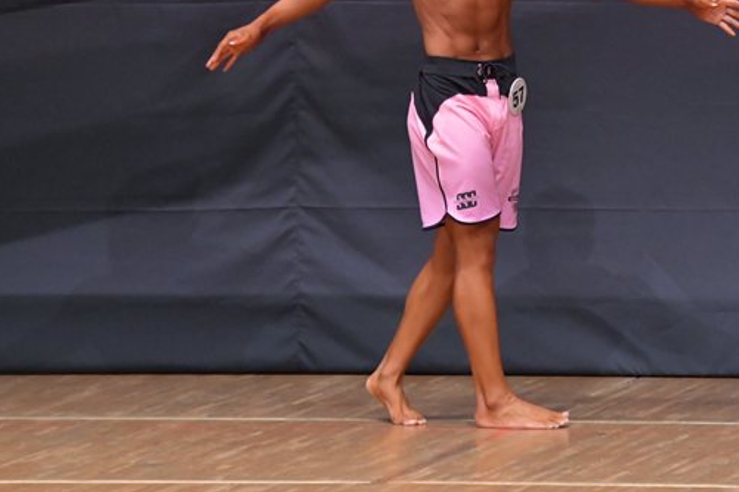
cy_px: 124
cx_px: 481
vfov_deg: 2.8
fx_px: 10014
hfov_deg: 4.2
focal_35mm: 488
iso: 6400
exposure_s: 1/400
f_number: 5.6
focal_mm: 210
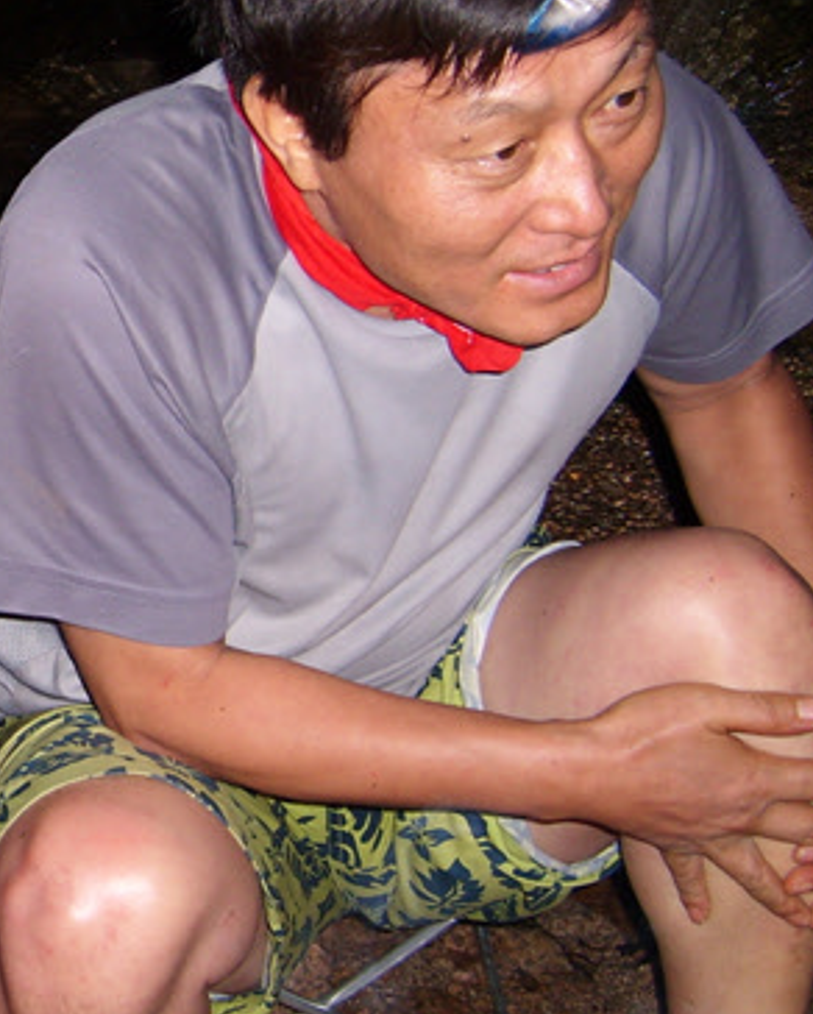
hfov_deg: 19.1
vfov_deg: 25.3
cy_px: 426
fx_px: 2252
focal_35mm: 75
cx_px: -214
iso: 50
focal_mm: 5.8
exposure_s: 1/30
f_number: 2.8
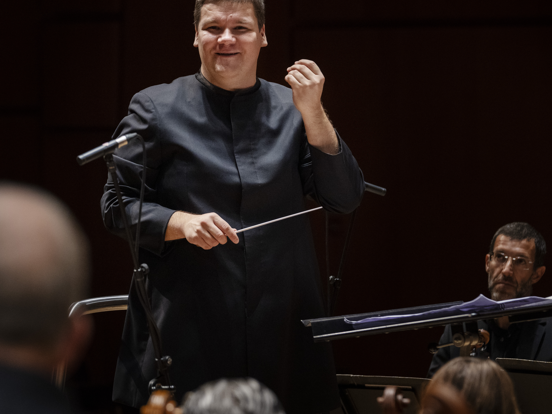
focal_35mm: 233
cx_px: 86
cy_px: 208
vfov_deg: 6.4
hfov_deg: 8.5
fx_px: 3715
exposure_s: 1/250
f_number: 3.5
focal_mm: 131
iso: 2000
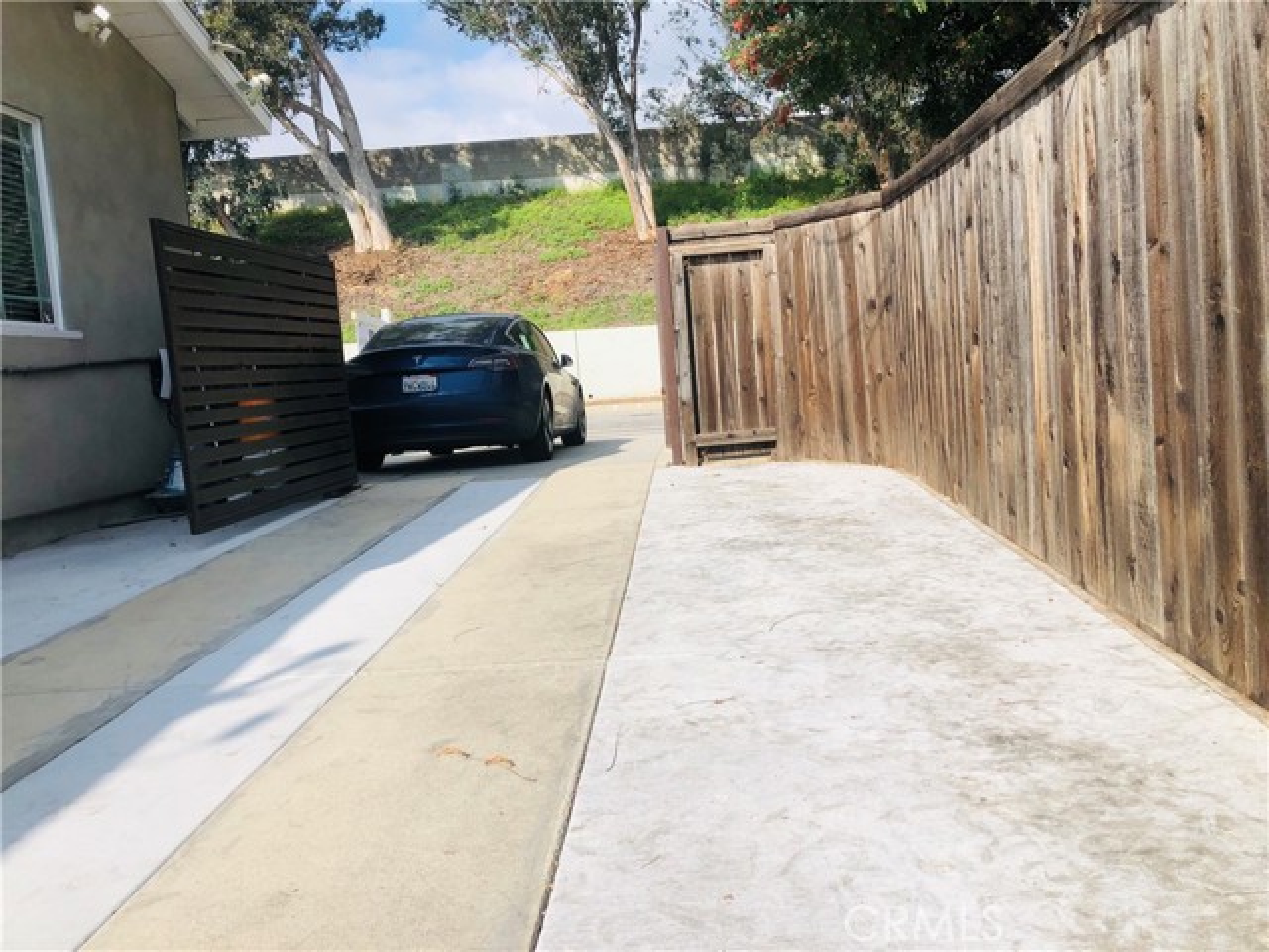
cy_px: 476
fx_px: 1026
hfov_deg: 63.4
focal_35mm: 28
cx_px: 634
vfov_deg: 49.7
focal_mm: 3.99
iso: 20
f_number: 1.8
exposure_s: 1/2088
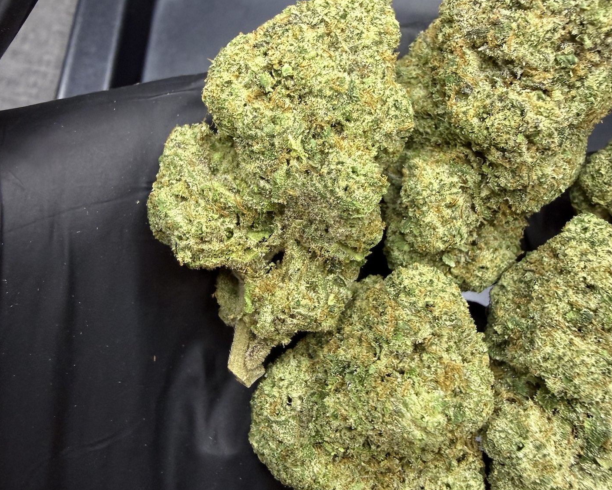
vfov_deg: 45.8
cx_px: 304
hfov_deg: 55.7
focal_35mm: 32
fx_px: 579
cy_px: 250
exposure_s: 1/50
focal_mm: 2.22
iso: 250
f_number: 2.2
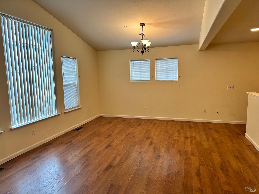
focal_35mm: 24
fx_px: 180
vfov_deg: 56.8
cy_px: 97
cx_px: 130
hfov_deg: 71.6
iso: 160
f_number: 1.78
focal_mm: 6.86
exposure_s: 1/120
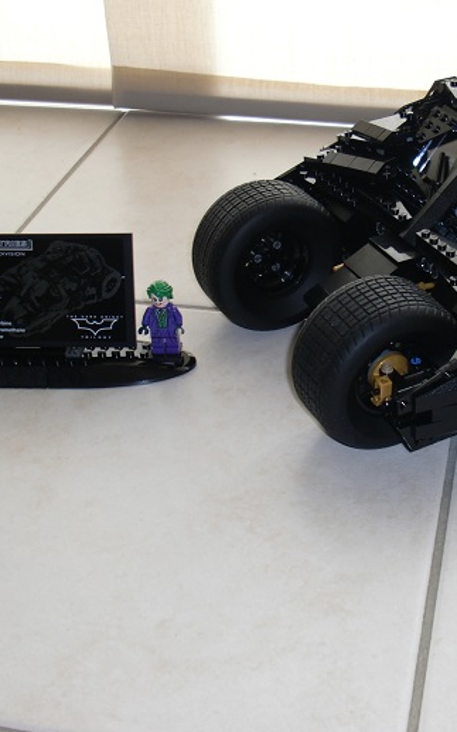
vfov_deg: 34.5
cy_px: 311
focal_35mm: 59
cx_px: 355
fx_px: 1176
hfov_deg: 21.8
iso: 80
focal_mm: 6.3
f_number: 2.8
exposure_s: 1/60
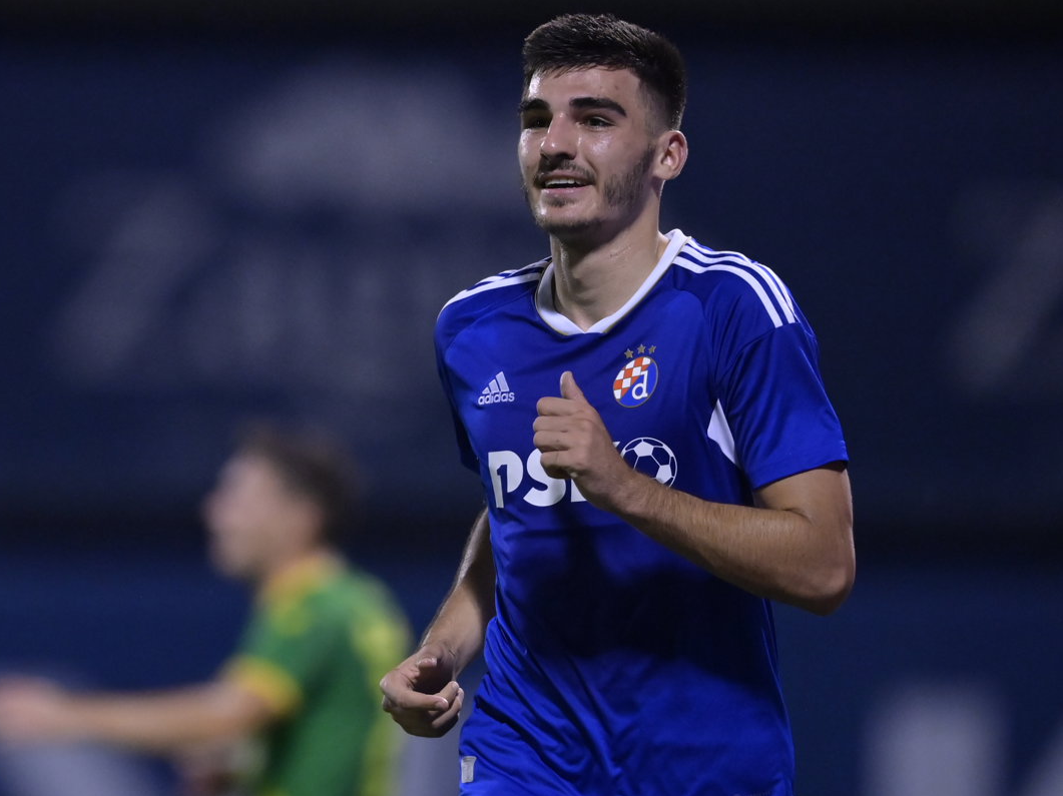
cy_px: 398
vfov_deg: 3.4
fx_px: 13354
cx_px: 544
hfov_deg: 4.6
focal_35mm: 435
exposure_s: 1/2500
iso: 6400
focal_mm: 400
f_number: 2.8
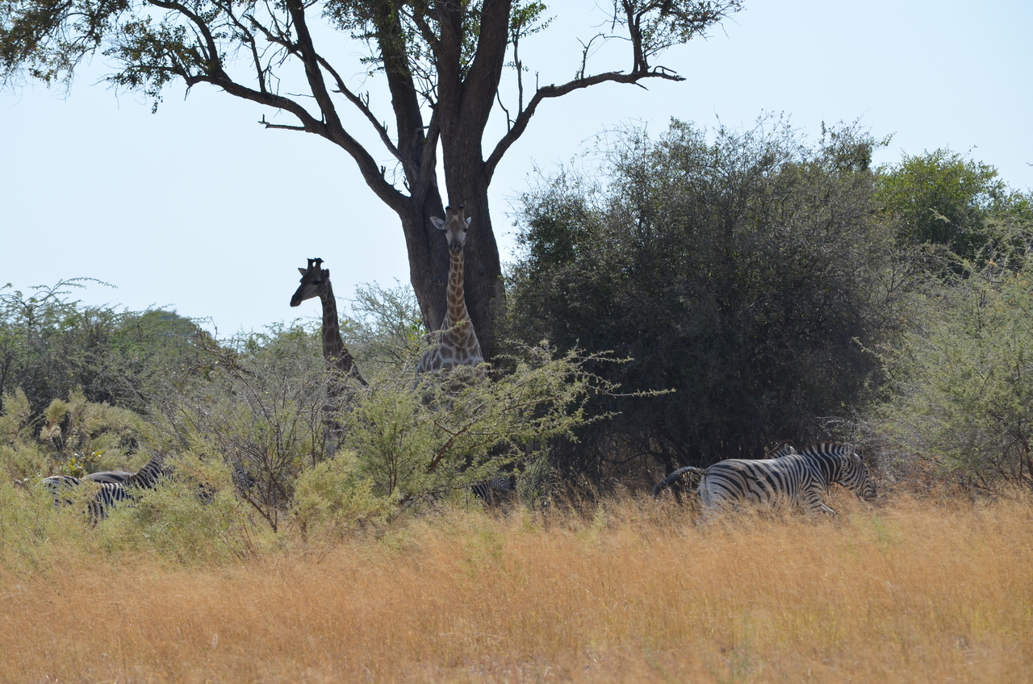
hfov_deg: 8.9
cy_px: 342
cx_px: 516
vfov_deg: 5.9
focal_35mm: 232
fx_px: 6658
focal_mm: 155
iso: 200
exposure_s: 1/800
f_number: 7.1
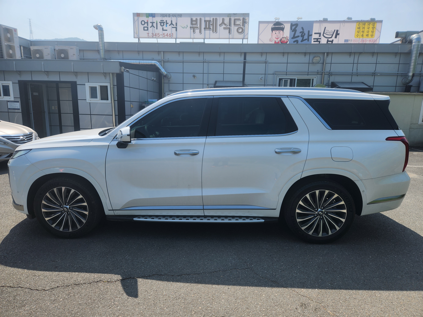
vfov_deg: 58.9
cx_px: 212
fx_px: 281
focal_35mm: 23
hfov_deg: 73.9
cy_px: 158
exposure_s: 1/1737
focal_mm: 5.4
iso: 20
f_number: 1.8
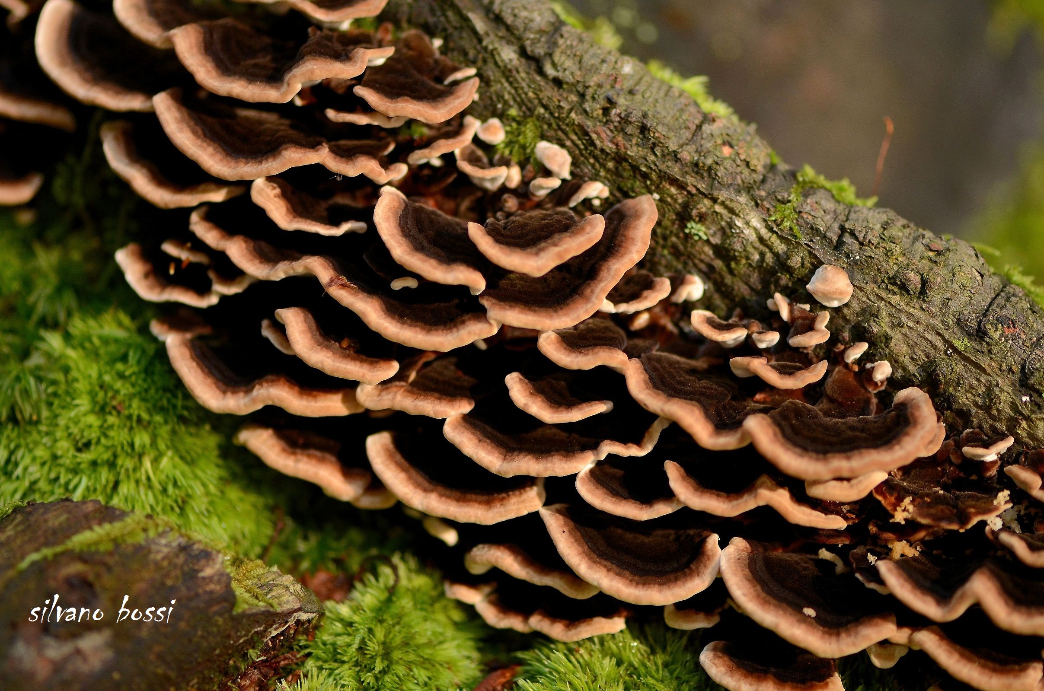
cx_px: 522
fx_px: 4558
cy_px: 346
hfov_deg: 13.1
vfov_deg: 8.7
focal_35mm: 158
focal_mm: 105
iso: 400
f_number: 3
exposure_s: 1/160
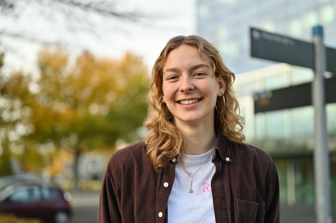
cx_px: 168
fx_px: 466
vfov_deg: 27.0
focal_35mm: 50
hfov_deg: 39.6
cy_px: 112
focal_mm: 50
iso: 160
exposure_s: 1/2500
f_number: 1.8
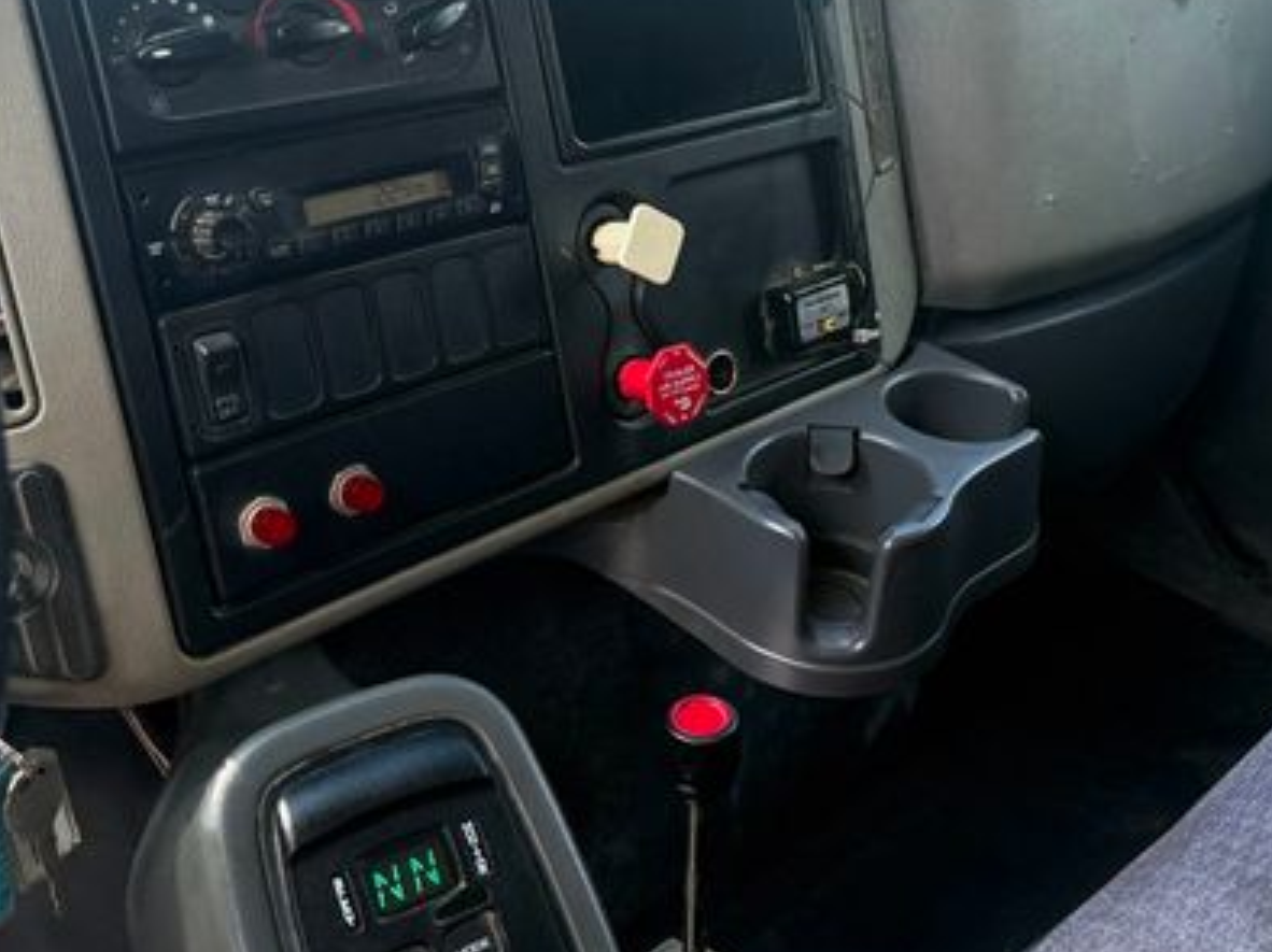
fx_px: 1432
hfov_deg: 47.5
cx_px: 794
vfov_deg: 36.1
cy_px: 265
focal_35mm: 39
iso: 100
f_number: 1.78
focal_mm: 6.76
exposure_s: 1/637
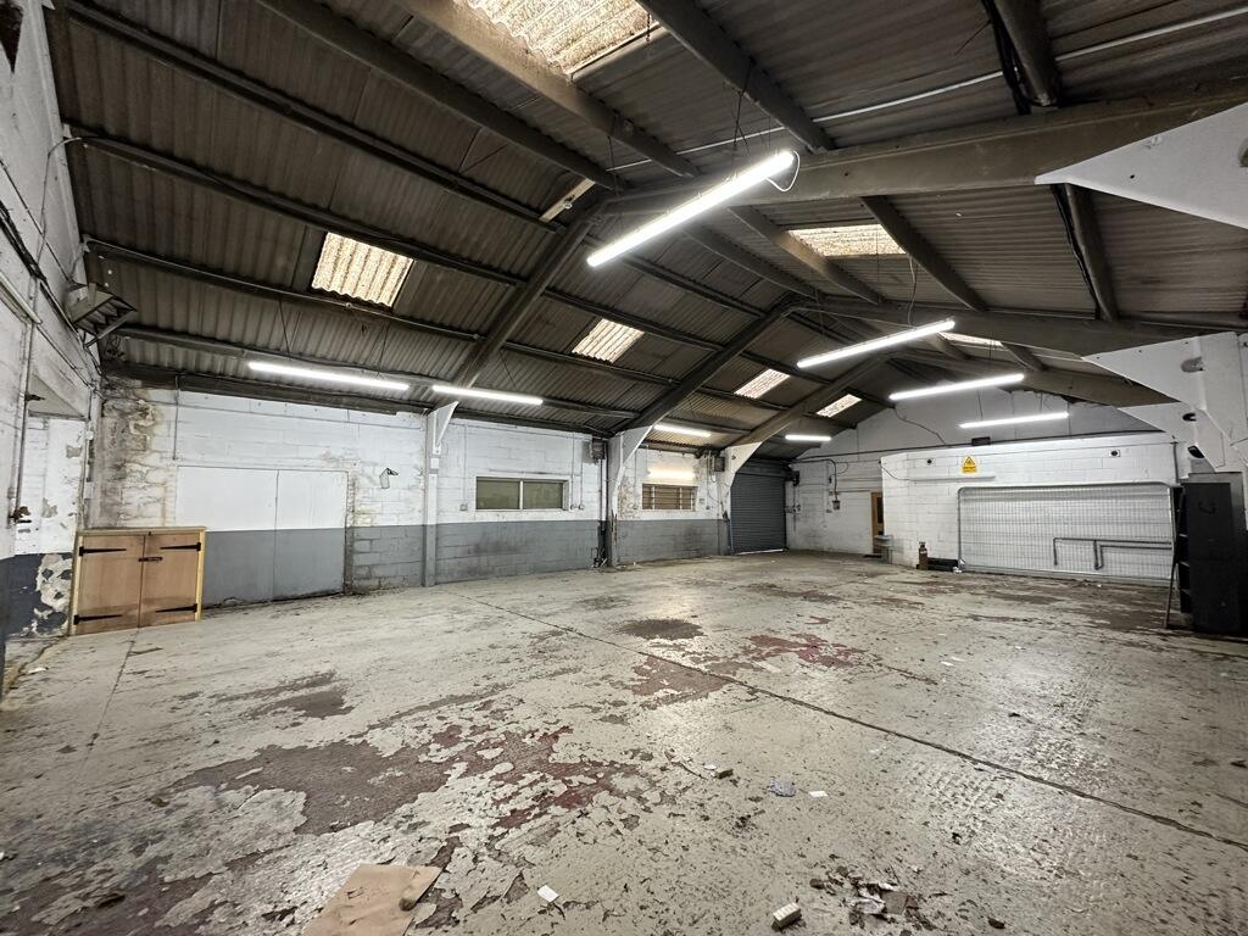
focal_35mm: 14
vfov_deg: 85.7
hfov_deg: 102.1
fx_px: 505
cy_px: 468
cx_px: 624
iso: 200
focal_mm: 2.22
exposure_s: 1/100
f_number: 2.2
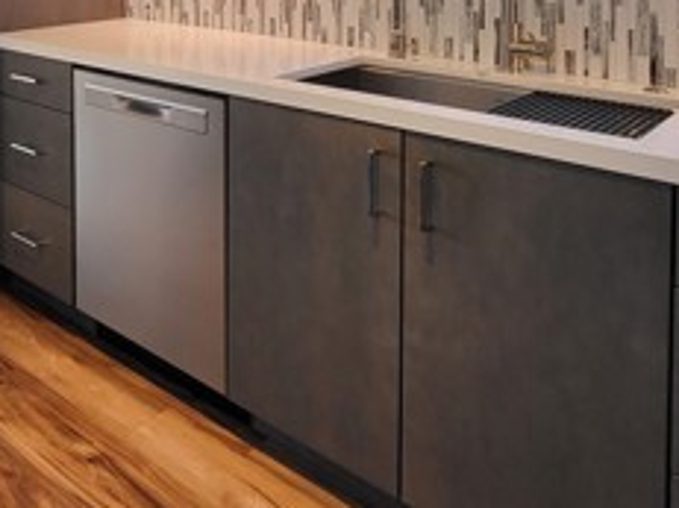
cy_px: -53
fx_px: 706
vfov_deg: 34.2
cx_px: 132
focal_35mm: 36
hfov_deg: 48.4
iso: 40
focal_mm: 1.74
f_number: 2.2
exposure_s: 1/60
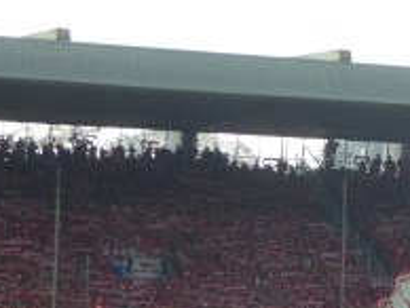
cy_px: 207
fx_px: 2312
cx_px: 446
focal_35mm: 195
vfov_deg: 7.6
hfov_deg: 10.0
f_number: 4.8
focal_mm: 15
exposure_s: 1/60
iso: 125
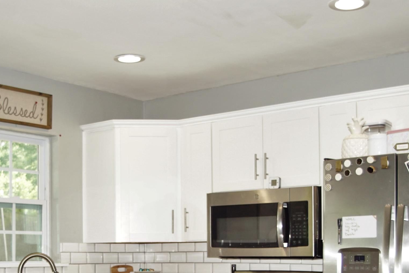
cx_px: 166
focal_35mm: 53
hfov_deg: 37.4
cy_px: 262
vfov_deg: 24.5
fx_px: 602
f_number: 3.5
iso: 250
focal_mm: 18
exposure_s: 1/60
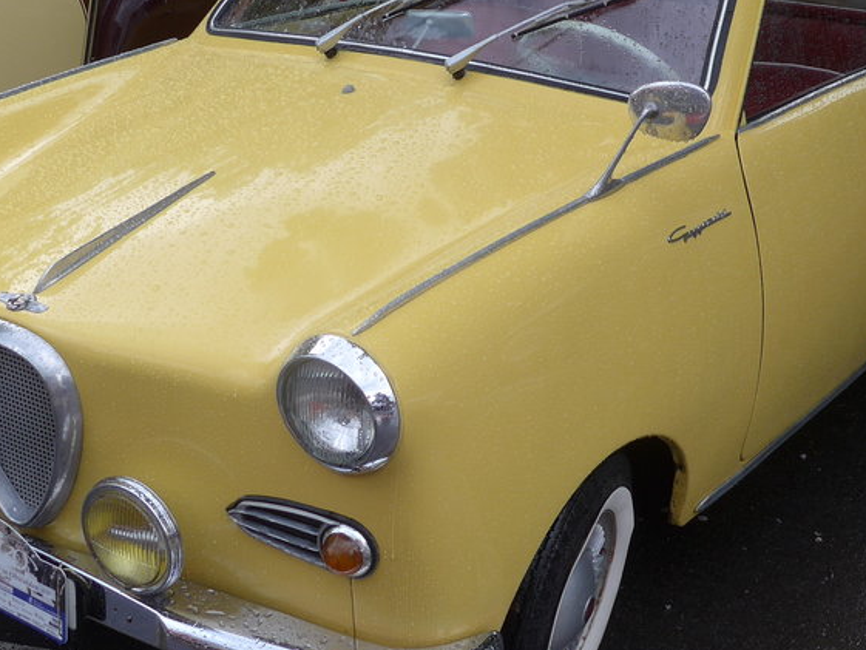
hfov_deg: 31.2
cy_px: 219
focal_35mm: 62
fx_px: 1551
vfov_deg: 23.6
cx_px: 426
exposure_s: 1/250
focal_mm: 6
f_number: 2.8
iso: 80
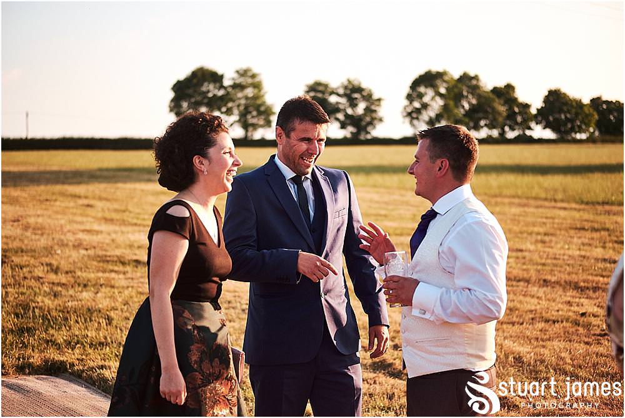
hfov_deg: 27.0
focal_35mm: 75
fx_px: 1303
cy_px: 209
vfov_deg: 18.2
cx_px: 312
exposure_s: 1/3200
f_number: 2
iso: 400
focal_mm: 50
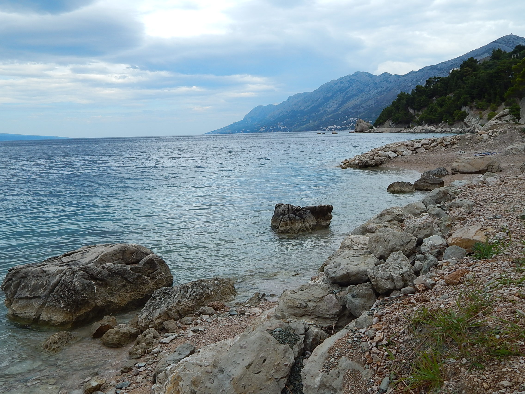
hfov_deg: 52.6
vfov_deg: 40.7
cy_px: 197
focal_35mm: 35
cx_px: 262
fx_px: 531
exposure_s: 1/1000
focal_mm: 6.1
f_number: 3.3
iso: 125
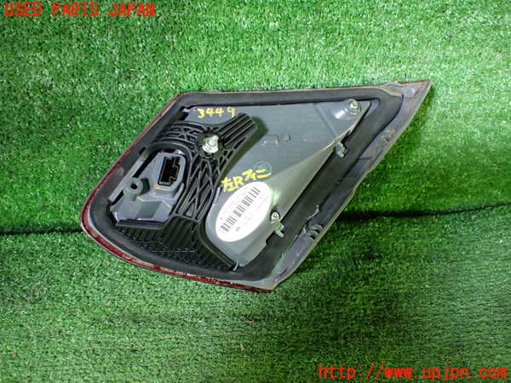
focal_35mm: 30
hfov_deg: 60.0
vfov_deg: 46.8
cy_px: 192
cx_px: 256
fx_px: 443
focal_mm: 5.4
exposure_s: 1/30
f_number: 2.3
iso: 800
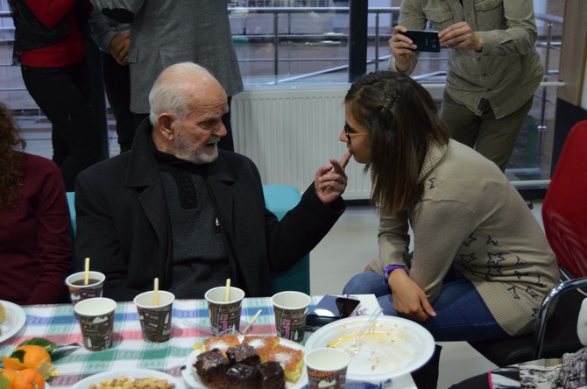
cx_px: 294
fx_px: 830
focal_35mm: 51
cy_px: 194
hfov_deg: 38.9
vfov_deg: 26.4
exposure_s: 1/30
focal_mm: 34
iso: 1250
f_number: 4.5
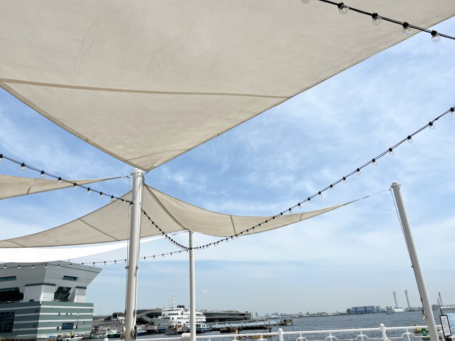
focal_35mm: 27
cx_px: 227
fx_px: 355
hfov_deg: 65.3
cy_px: 169
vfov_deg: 51.3
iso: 50
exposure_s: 1/10309
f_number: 1.5
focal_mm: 5.7
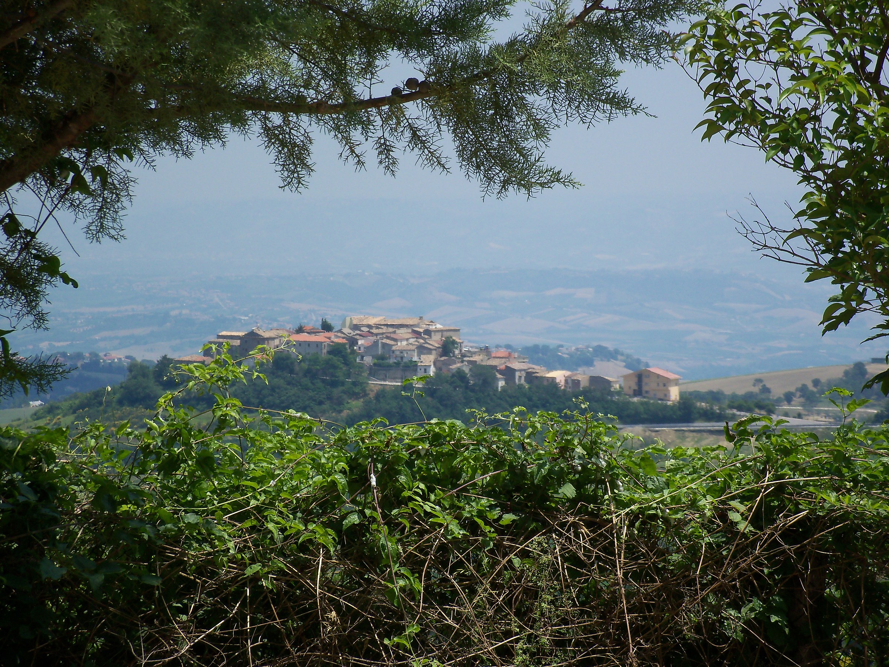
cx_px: 444
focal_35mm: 175
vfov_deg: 8.5
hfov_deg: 11.3
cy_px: 334
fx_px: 4494
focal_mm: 31.3
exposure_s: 1/500
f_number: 4.8
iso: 64
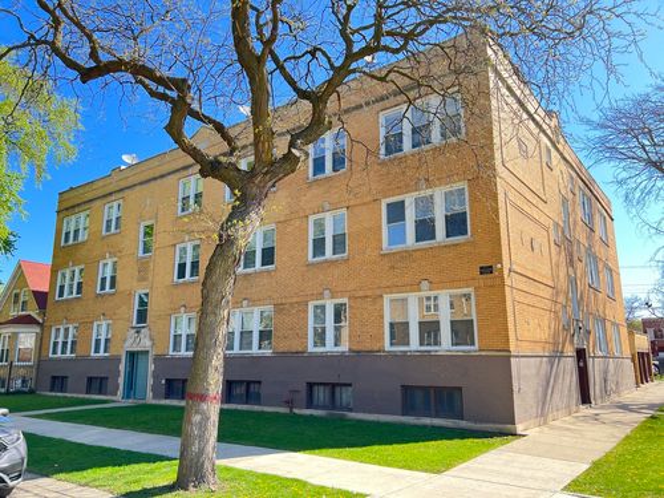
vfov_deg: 53.1
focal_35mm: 26
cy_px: 249
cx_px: 332
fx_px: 499
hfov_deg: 67.3
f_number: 1.5
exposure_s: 1/526
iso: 50
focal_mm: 5.7
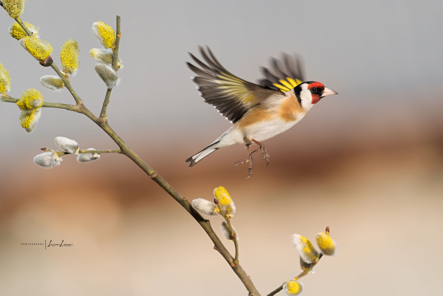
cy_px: 148
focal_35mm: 582
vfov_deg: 2.4
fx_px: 7161
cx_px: 222
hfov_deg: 3.5
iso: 1250
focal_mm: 582
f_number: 7.1
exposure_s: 1/2000
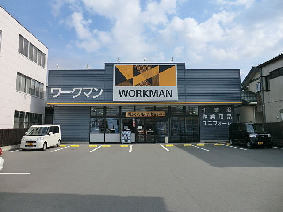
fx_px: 196
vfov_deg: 56.8
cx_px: 142
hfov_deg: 71.6
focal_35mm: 24
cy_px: 106
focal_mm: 4.3
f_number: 7.5
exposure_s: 1/320
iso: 80
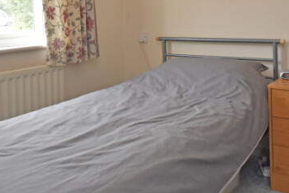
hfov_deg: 44.4
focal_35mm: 43
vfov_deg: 29.6
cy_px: 10
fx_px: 345
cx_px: 204
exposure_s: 1/125
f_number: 4
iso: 800
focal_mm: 10
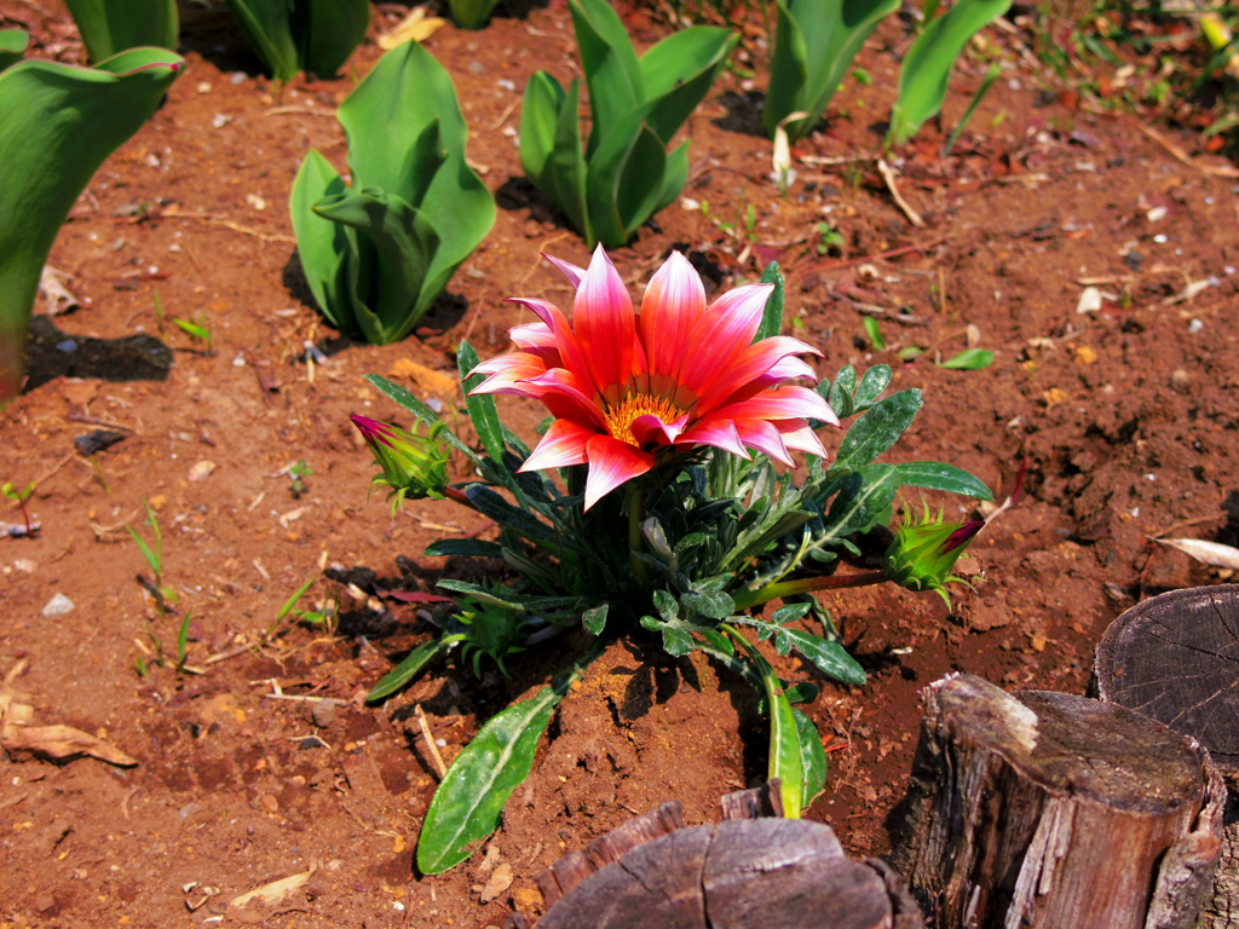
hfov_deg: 40.4
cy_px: 464
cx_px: 620
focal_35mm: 47
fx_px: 1682
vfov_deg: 30.9
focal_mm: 8.5
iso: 125
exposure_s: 1/1000
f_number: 3.5
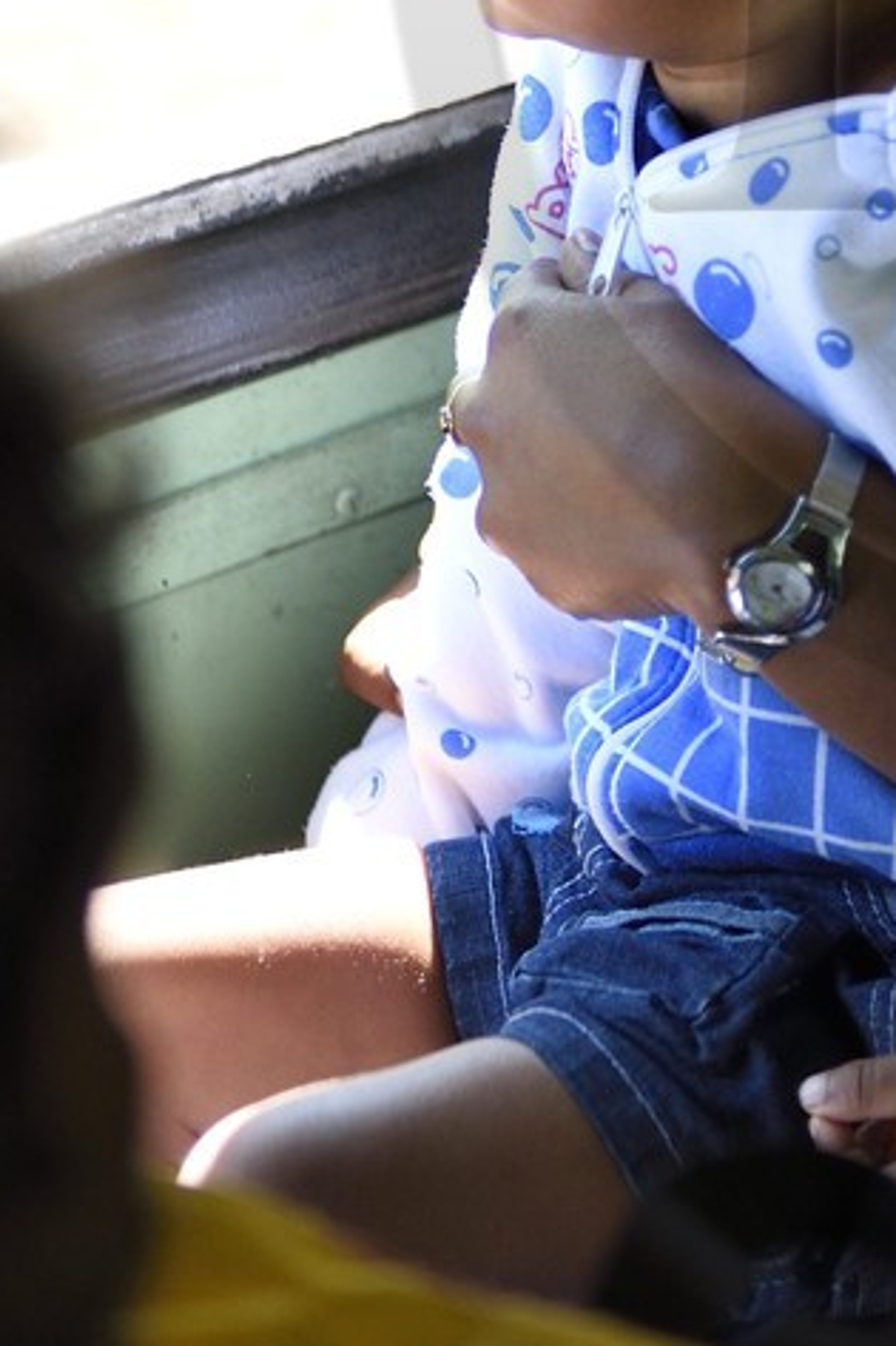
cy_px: -137
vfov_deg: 10.0
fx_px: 7584
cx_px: 1253
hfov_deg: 6.7
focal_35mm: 203
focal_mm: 60
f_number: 2.8
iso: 800
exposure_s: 1/200
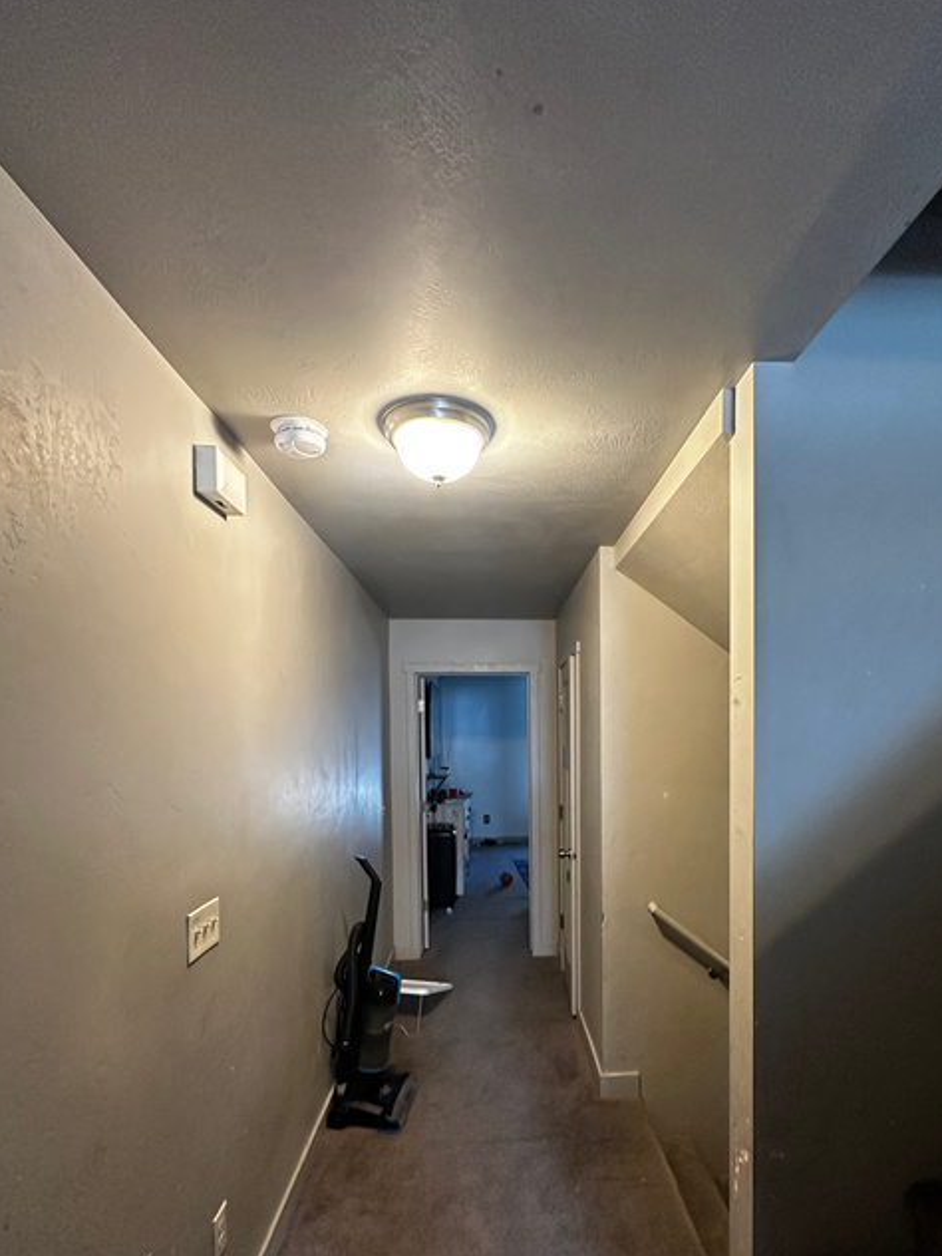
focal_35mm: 17
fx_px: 617
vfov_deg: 89.9
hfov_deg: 74.5
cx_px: 521
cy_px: 751
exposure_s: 1/60
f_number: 2.2
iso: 500
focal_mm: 2.22
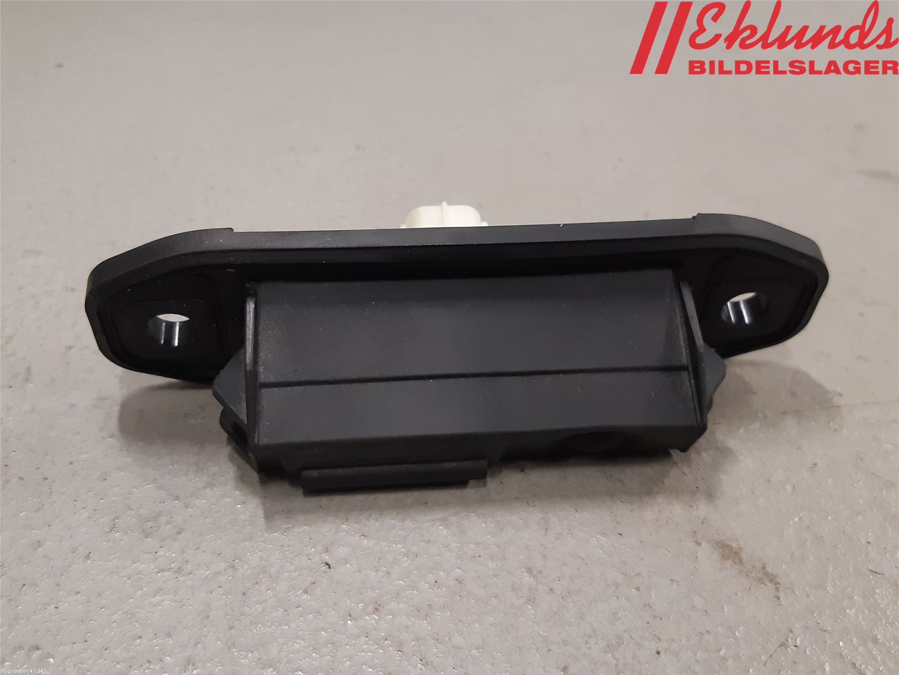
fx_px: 675
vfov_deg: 53.1
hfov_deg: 67.3
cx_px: 450
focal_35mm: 26
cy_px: 338
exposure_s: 1/50
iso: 160
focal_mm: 3.93
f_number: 1.7
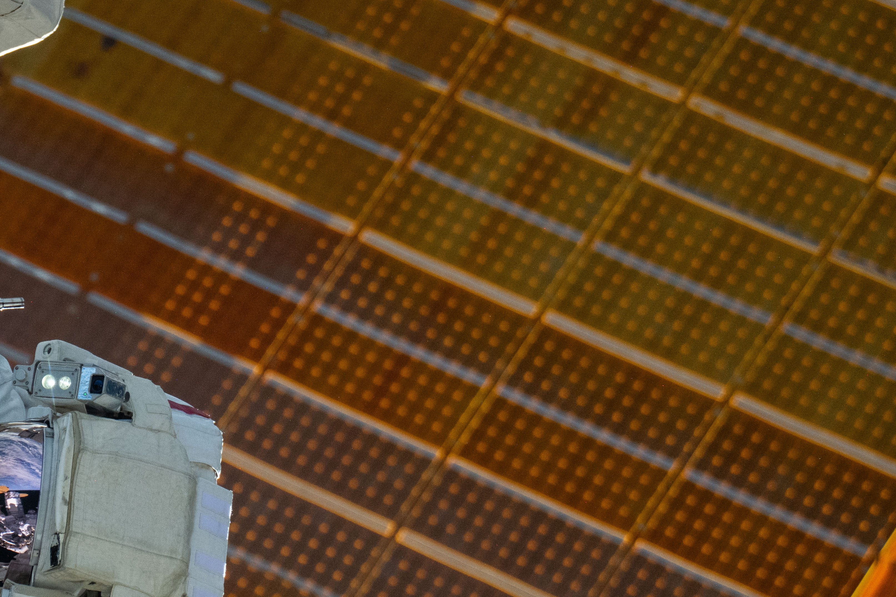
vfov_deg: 3.2
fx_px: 10826
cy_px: 275
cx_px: -209
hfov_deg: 4.7
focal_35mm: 435
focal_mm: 170
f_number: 7.1
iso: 1600
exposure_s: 1/6400
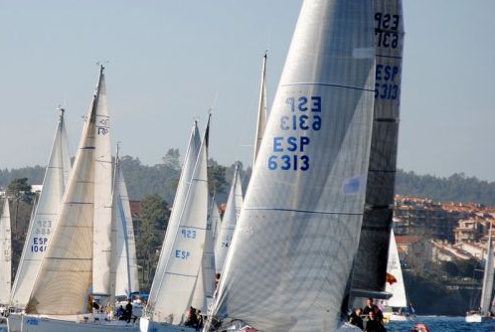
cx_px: 107
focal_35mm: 289
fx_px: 3981
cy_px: 174
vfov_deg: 4.8
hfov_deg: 7.1
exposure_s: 1/500
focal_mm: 120
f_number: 5.6
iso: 110
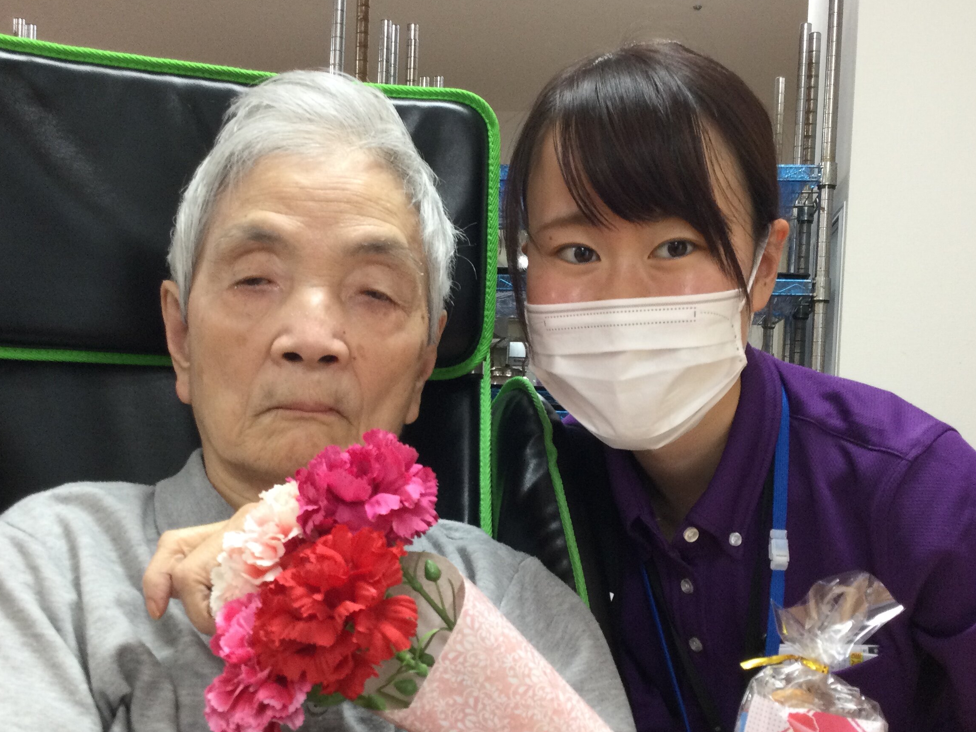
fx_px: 1241
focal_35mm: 44
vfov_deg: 32.8
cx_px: 466
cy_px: 425
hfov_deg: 42.9
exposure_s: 1/30
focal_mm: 3.3
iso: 64
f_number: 2.4
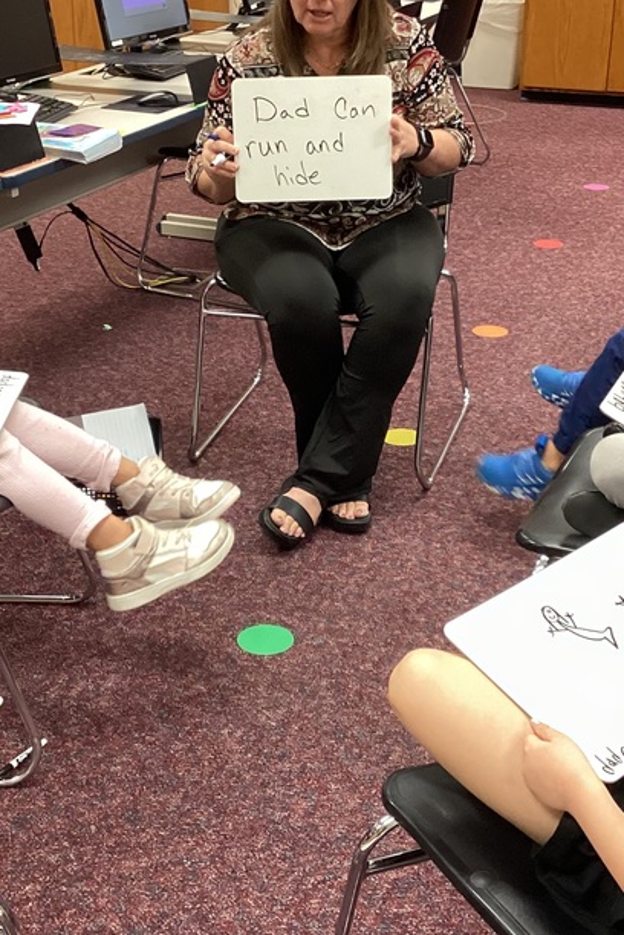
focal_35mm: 54
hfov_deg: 25.1
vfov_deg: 36.9
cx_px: 330
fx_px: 1402
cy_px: 451
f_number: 2.4
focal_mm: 3.3
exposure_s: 1/50
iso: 200
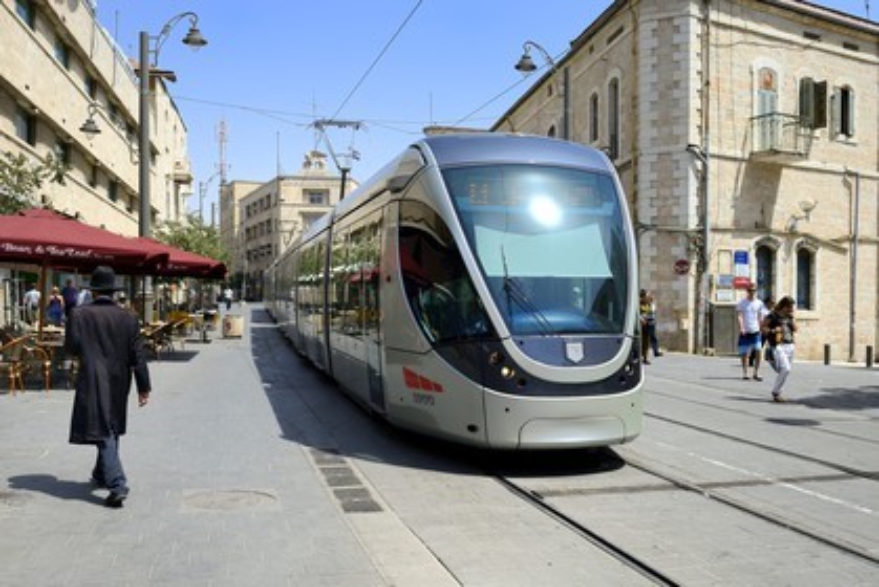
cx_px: 440
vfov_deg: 42.4
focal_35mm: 31
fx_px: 757
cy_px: 294
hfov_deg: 60.3
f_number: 6.3
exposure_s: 1/400
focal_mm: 31
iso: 100
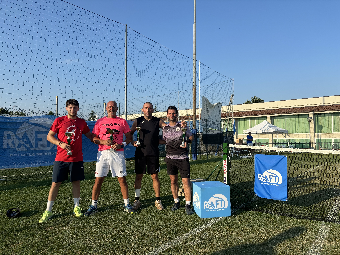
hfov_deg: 67.3
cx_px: 170
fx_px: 255
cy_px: 128
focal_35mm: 26
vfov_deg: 53.1
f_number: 1.6
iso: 50
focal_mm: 5.96
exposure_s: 1/2513
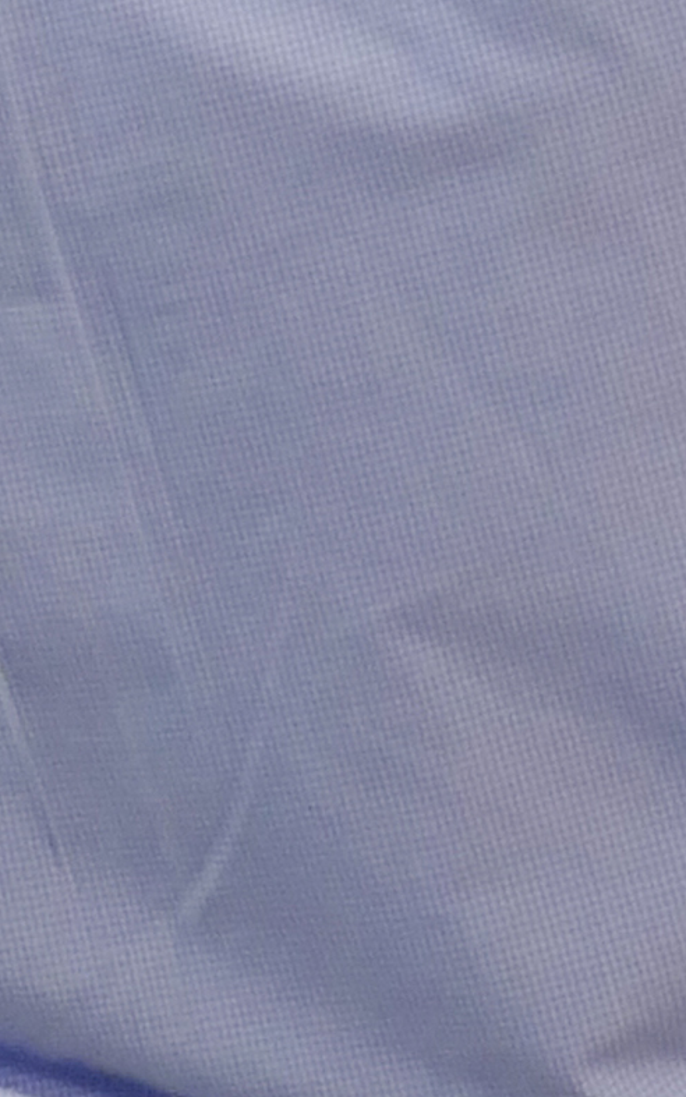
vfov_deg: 9.7
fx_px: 6311
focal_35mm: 211
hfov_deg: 6.0
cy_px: -468
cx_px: -806
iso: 400
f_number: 2.8
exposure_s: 1/50
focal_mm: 17
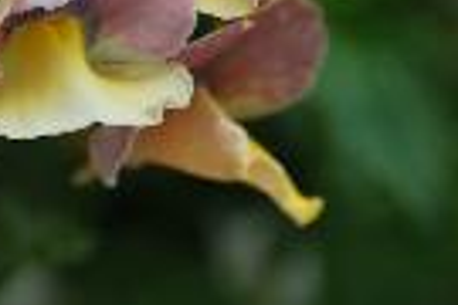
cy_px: -54
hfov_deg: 8.4
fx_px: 3110
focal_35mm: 244
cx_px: 3
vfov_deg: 5.6
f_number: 8
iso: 100
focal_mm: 55
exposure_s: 1/160
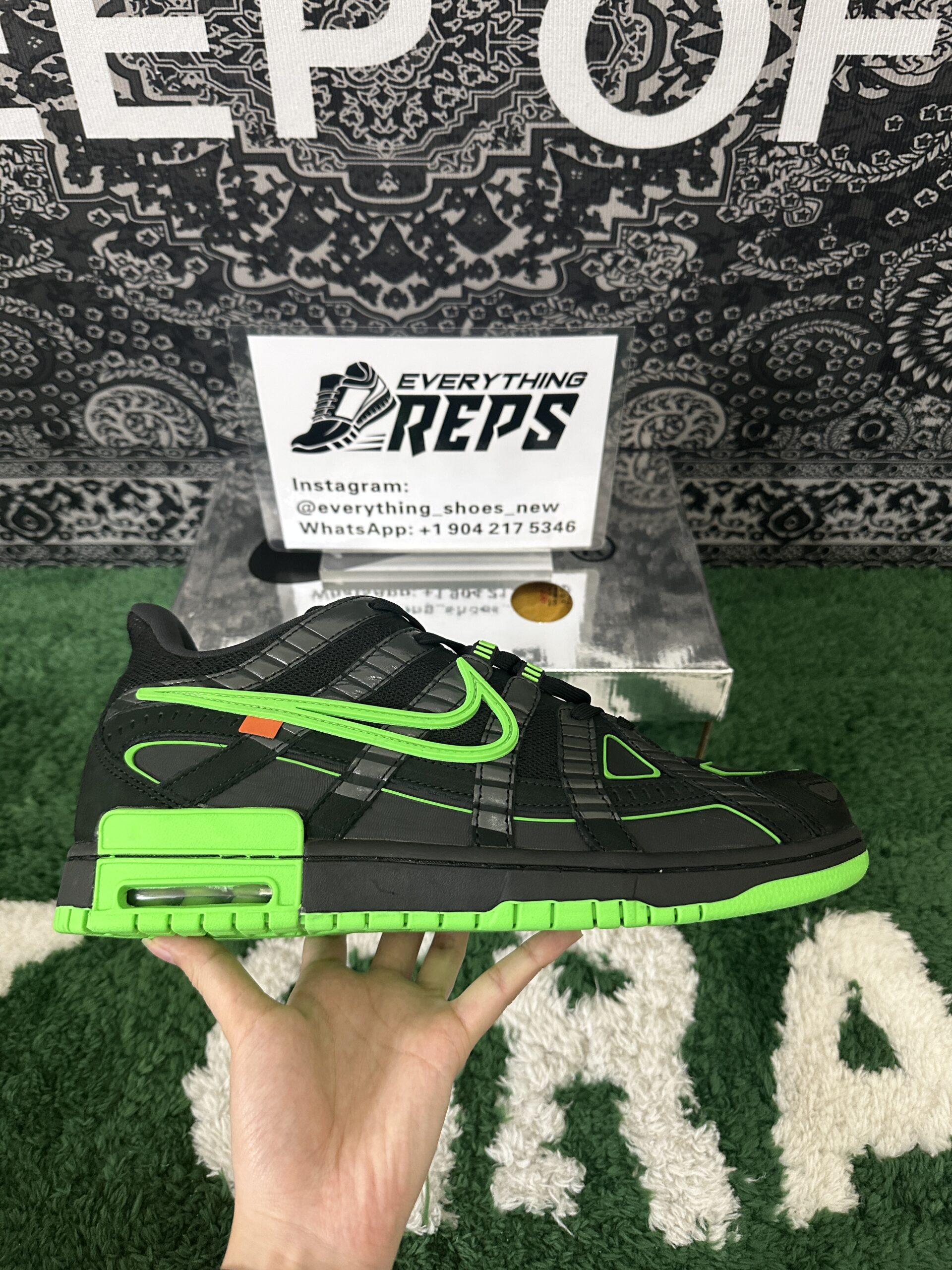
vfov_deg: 71.6
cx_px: 476
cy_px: 635
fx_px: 880
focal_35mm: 24
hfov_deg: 56.8
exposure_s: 1/50
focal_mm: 6.86
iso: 320
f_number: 1.78
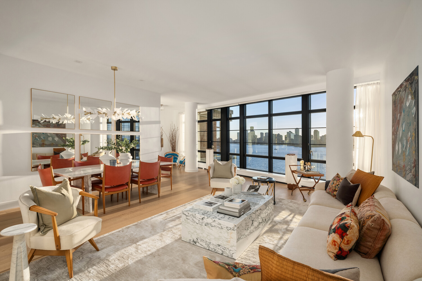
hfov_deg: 93.3
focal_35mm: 17
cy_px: 140
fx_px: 199
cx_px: 211
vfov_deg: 70.4
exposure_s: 1/200
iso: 800
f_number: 13
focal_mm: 17
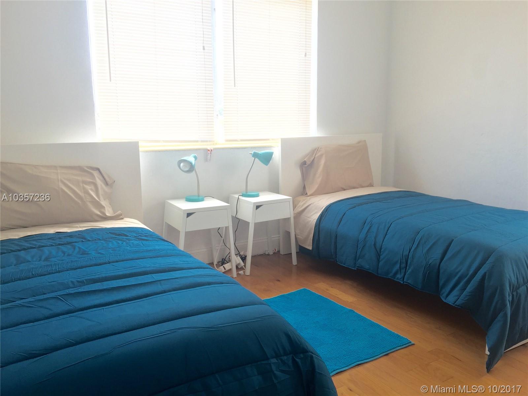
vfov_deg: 48.2
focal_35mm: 29
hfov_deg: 61.7
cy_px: 198
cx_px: 264
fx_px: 442
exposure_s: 1/40
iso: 32
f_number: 2.2
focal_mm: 4.15
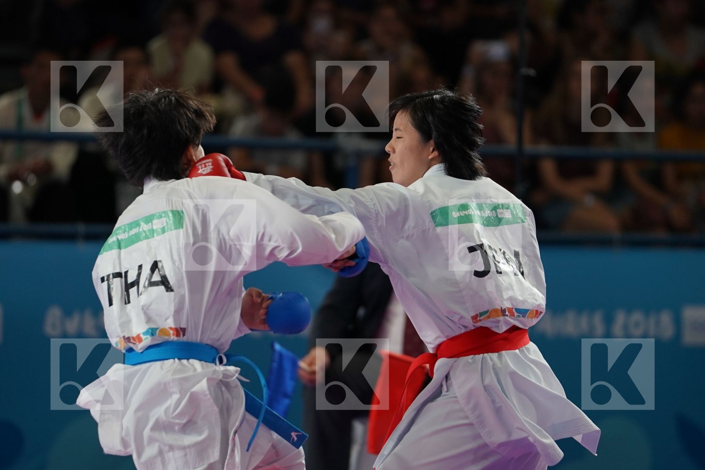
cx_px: 352
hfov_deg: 6.9
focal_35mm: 300
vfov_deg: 4.6
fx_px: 5875
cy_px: 235
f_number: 2.8
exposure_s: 1/1000
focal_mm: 200
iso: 1000
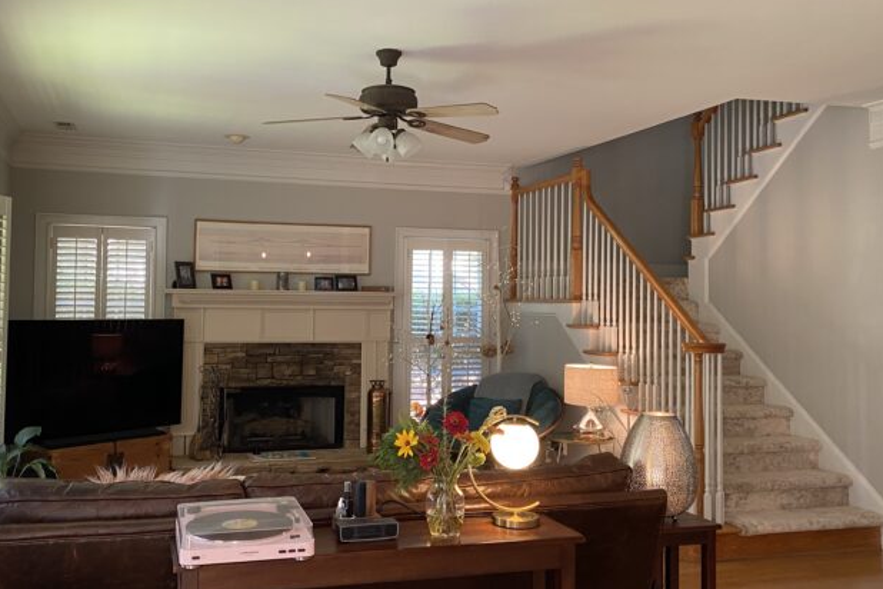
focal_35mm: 35
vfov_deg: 37.8
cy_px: 277
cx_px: 384
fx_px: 858
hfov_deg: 54.3
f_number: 1.8
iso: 200
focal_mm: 4.25
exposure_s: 1/60
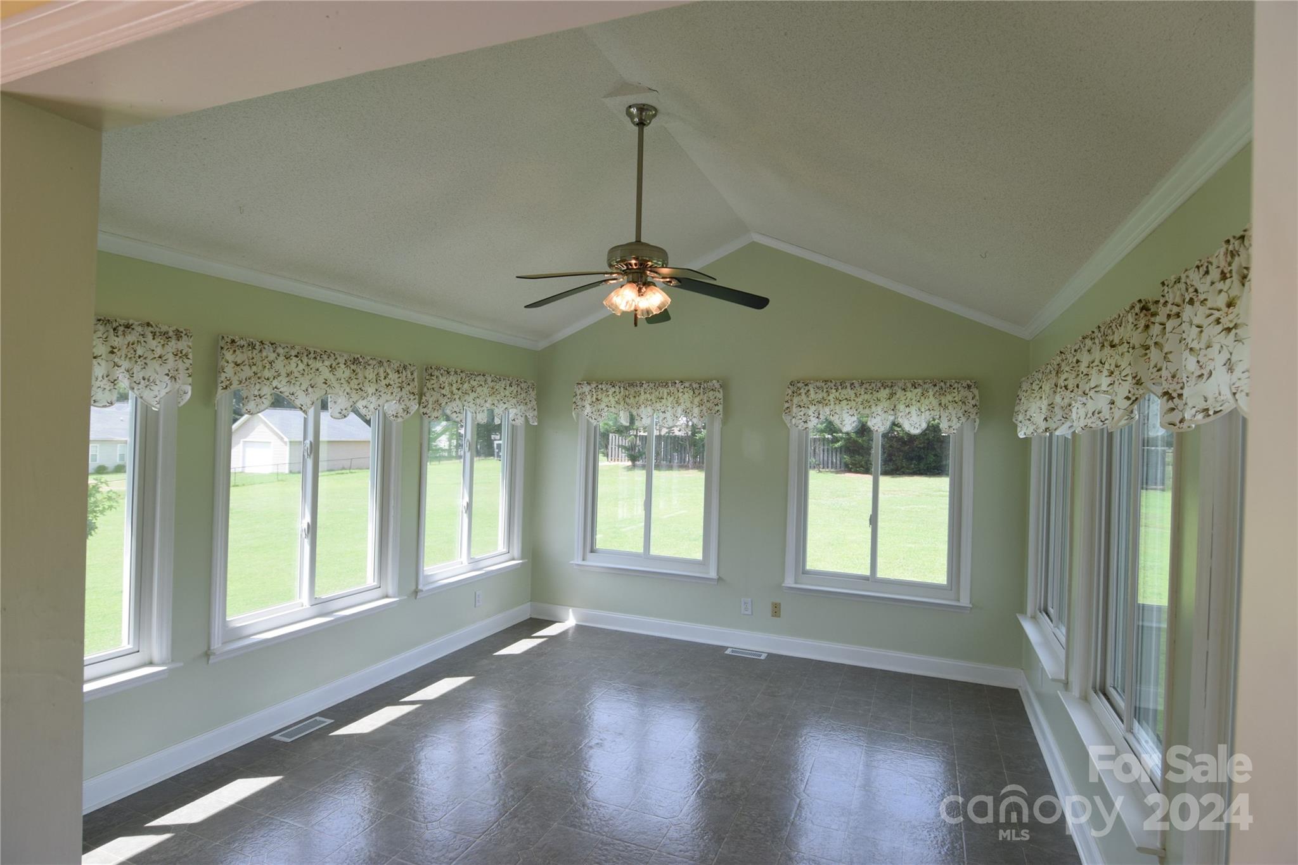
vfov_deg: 67.4
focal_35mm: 18
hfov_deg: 90.0
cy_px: 432
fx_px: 649
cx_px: 649
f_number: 6.3
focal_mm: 12
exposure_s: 1/160
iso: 400
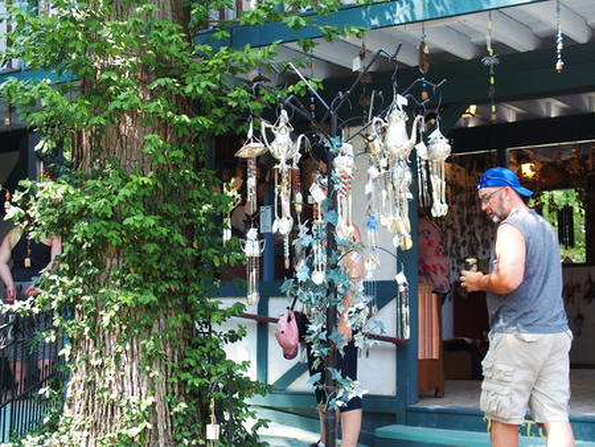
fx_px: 860
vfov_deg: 29.1
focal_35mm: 50
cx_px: 298
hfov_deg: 38.2
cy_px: 224
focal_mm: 10.8
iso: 100
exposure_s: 1/100
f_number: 2.8
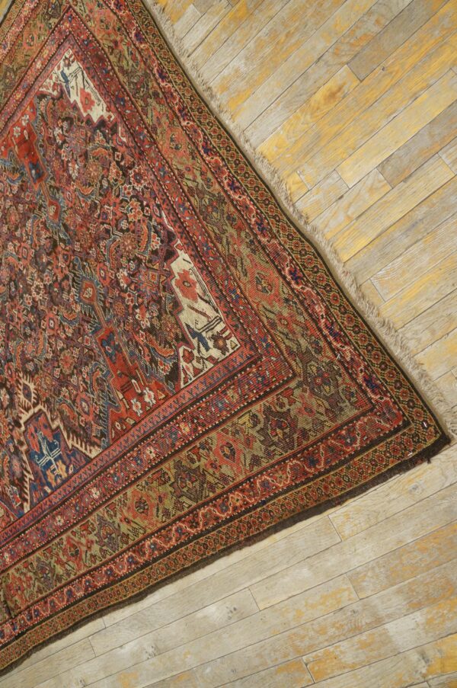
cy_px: 344
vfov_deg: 67.4
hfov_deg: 47.8
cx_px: 228
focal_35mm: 27
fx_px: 515
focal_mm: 18
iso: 2500
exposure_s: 1/160
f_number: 4
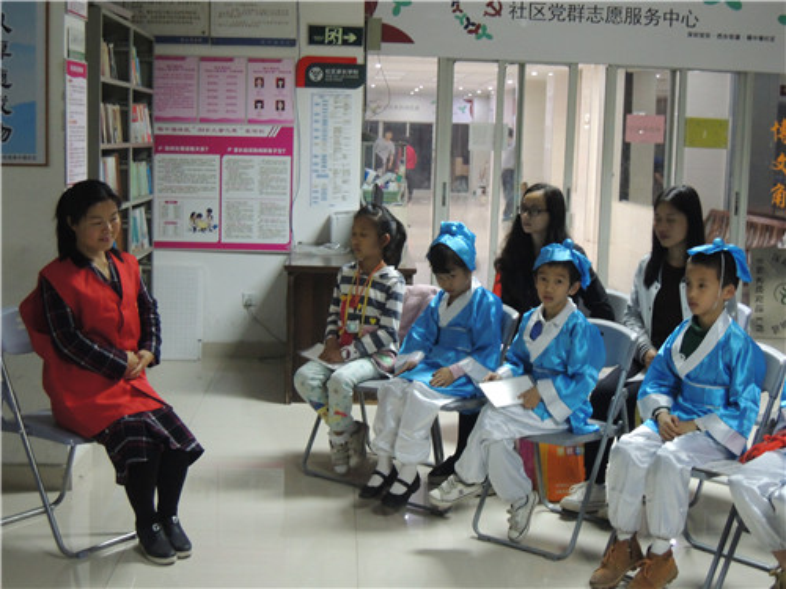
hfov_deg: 34.9
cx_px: 393
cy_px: 294
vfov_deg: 26.6
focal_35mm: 55
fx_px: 1249
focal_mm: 9.9
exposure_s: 1/15
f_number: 4
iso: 800
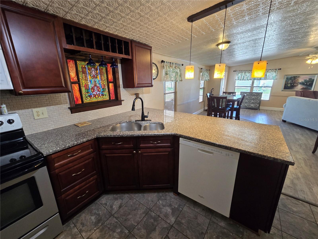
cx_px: 159
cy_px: 120
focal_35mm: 13
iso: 200
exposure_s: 1/60
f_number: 2.2
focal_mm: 2.2
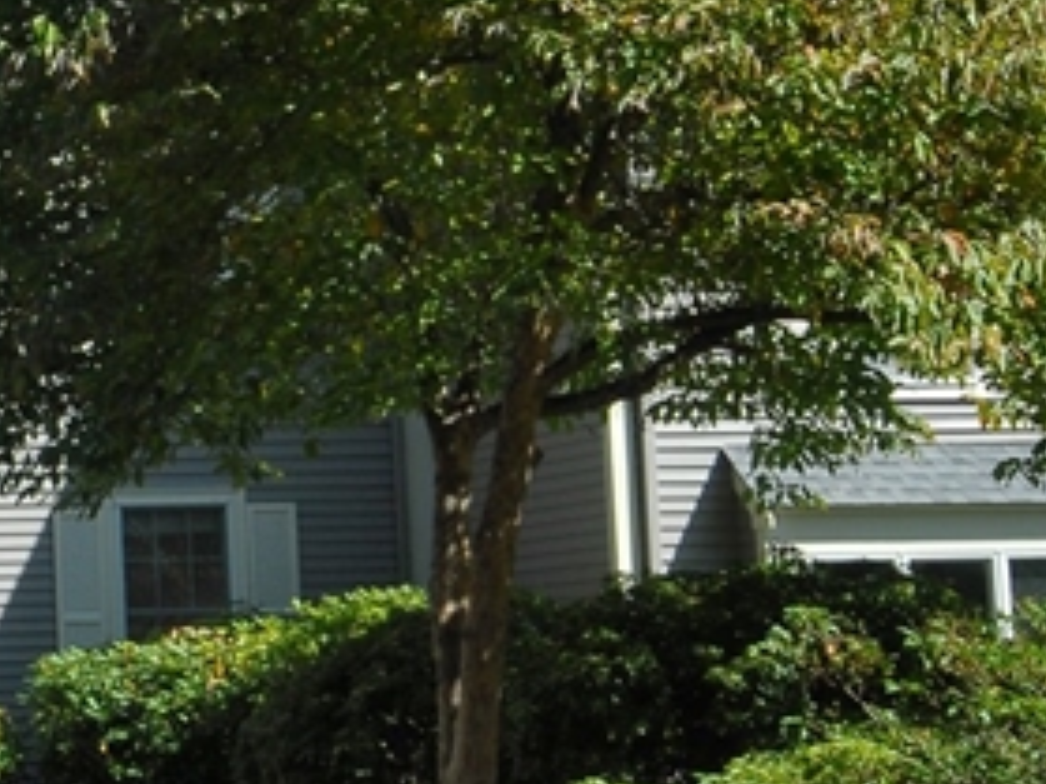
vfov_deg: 14.0
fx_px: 3202
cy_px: 368
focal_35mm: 106
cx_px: -619
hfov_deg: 16.5
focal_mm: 20
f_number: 11
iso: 200
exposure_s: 1/100
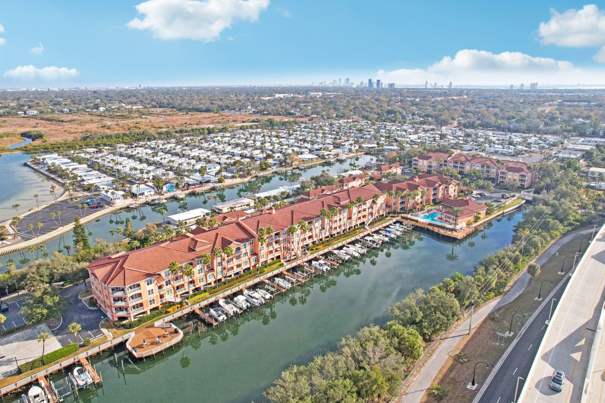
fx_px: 370
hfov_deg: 78.6
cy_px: 202
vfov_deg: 57.2
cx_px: 302
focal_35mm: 22
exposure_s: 1/1600
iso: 400
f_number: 2.8
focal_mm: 8.4
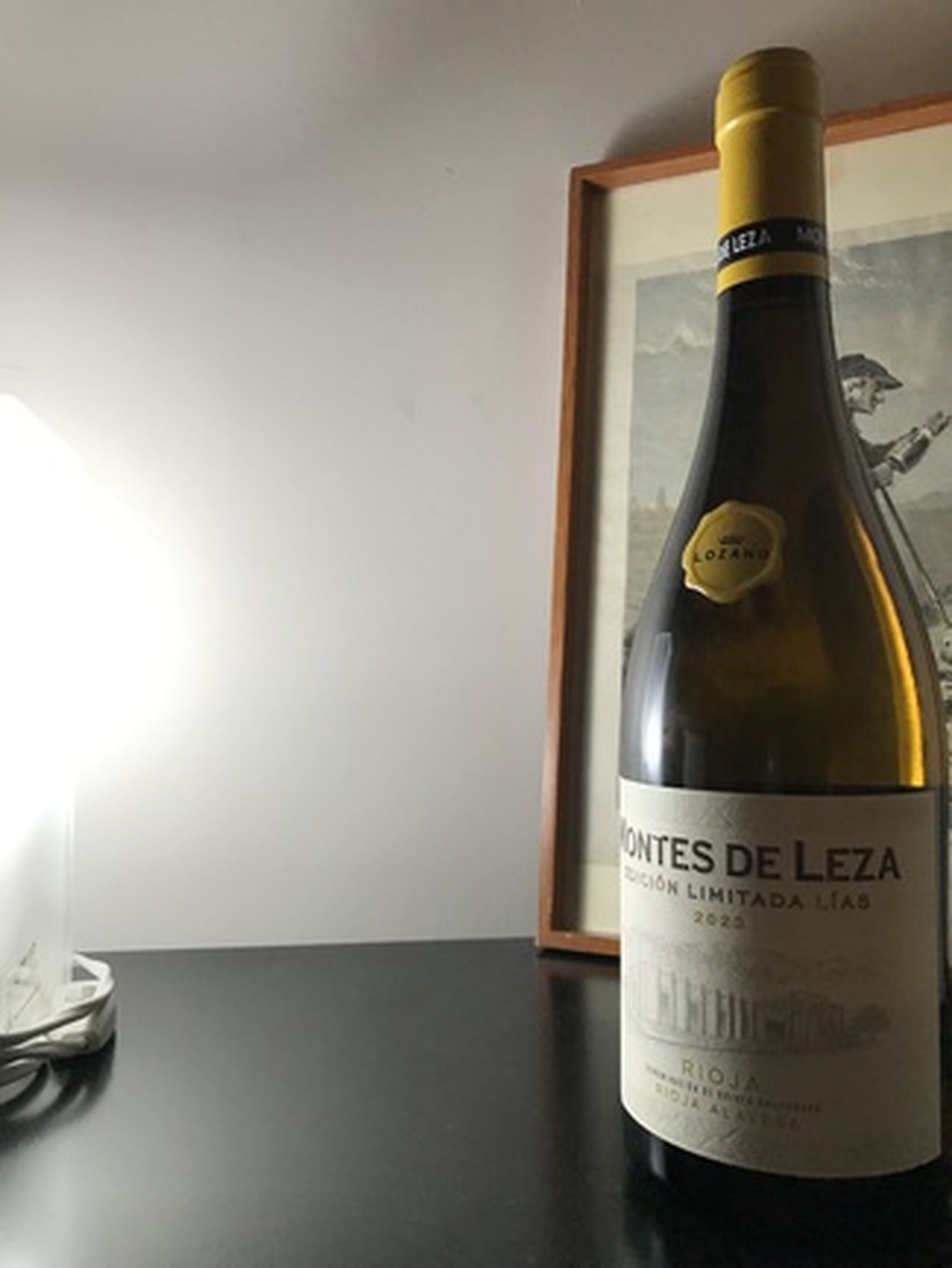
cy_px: 634
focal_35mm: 28
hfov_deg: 49.8
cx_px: 476
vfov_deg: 63.4
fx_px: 1026
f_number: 1.8
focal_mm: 3.99
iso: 20
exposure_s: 1/37
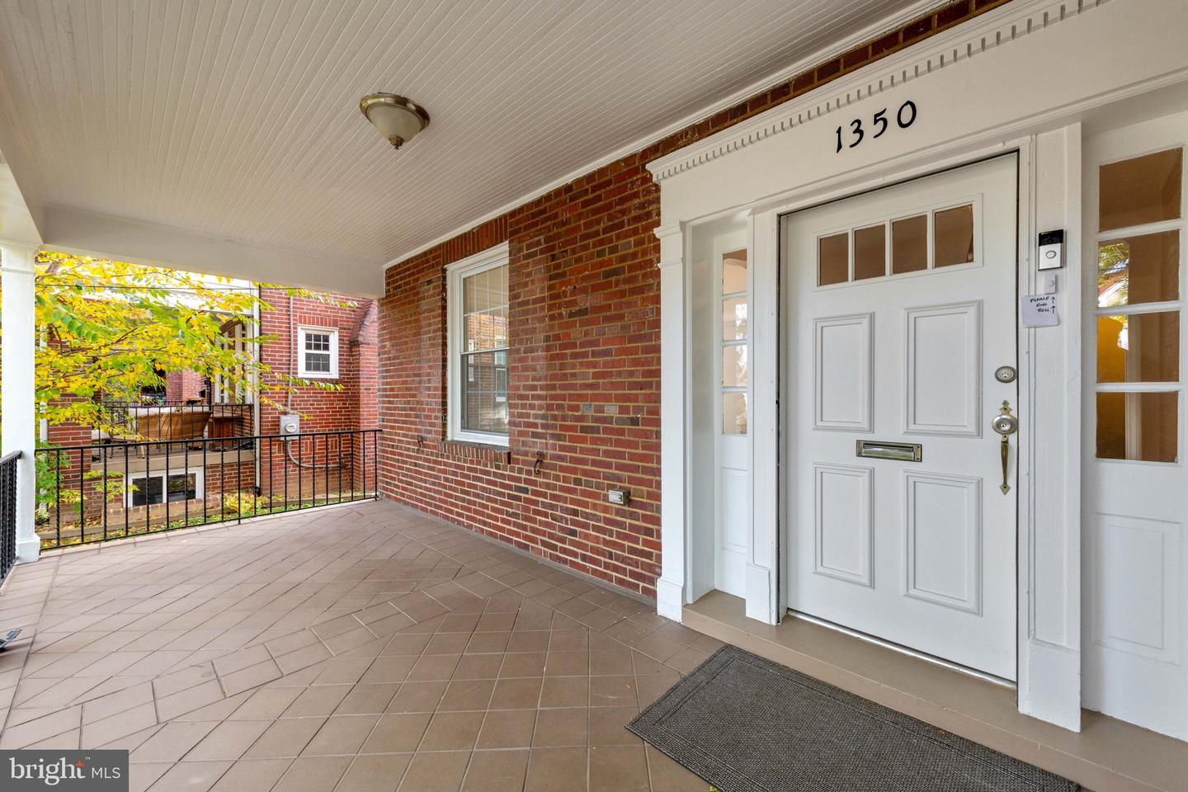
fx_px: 462
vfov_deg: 81.2
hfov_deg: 104.3
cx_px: 594
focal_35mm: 14
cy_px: 396
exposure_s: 1/30
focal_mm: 14
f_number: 9
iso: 250
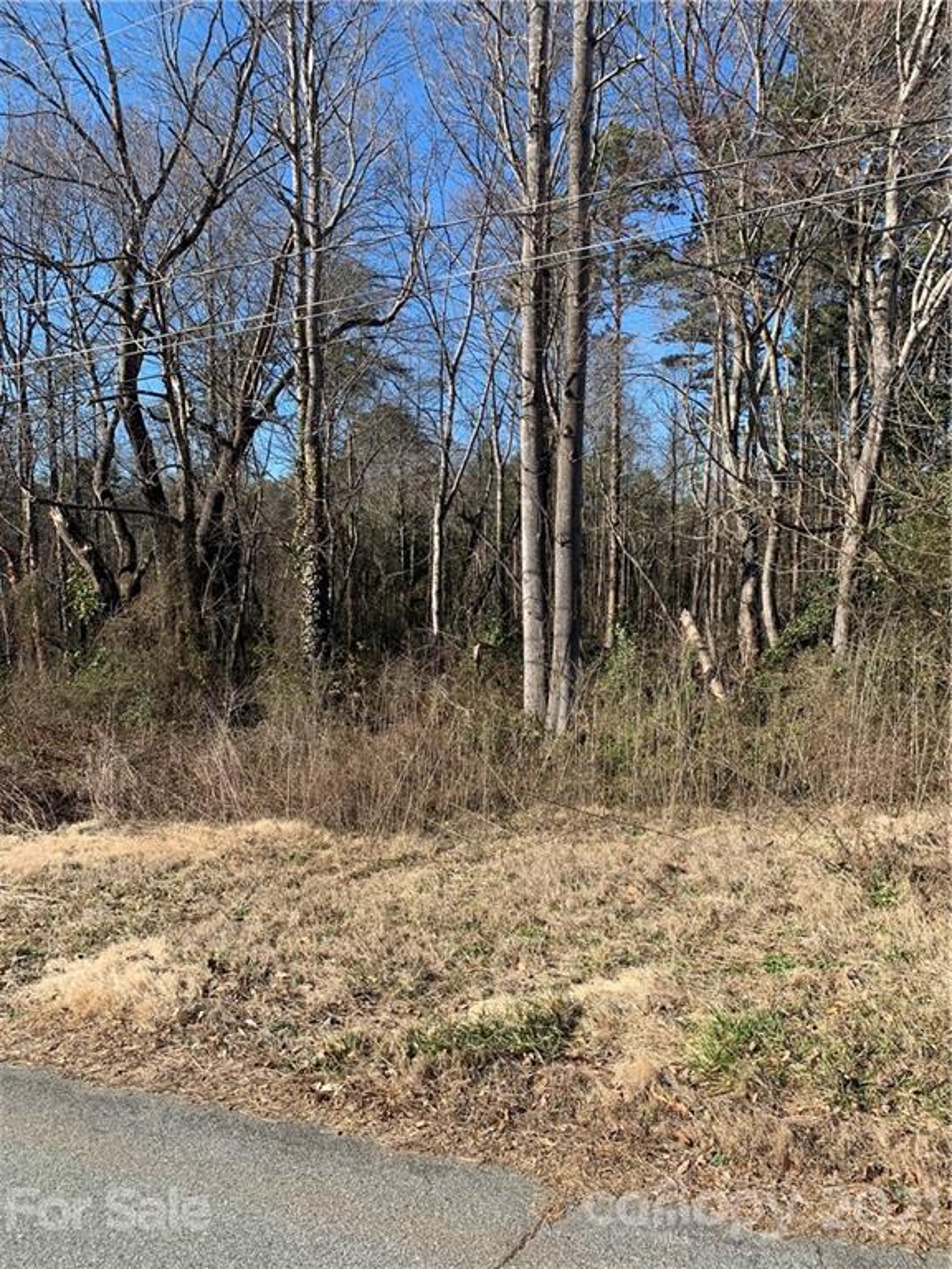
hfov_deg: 53.1
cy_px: 634
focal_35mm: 26
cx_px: 476
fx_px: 953
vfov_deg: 67.3
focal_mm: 4.25
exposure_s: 1/1220
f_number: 1.8
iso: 25
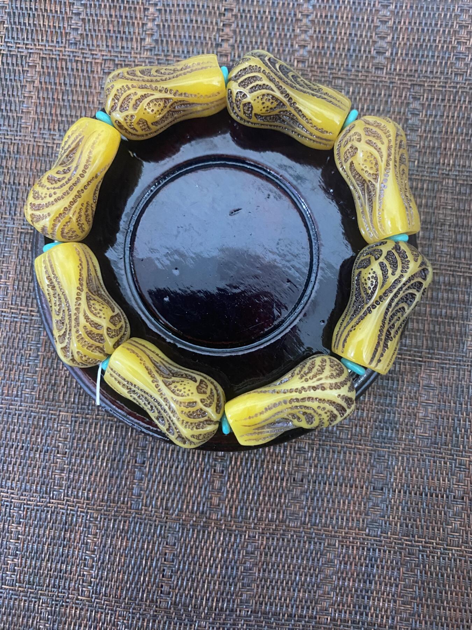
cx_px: 236
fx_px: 473
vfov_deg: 67.3
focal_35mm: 26
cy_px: 315
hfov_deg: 53.1
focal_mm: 4.25
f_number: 1.8
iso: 640
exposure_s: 1/30
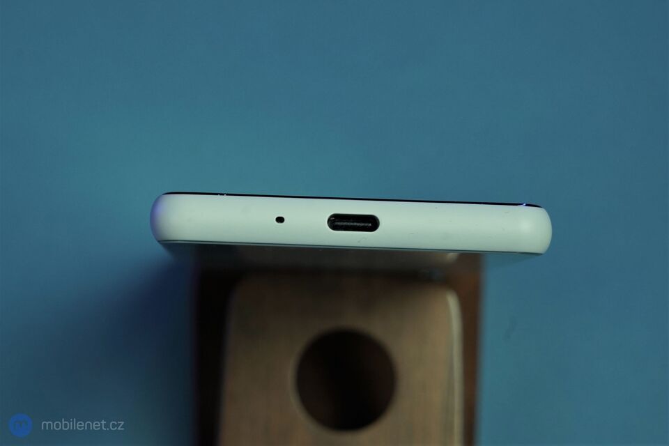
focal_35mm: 70
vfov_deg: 19.5
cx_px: 334
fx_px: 1301
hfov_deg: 28.8
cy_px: 223
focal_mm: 70
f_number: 9
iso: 1250
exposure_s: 1/160
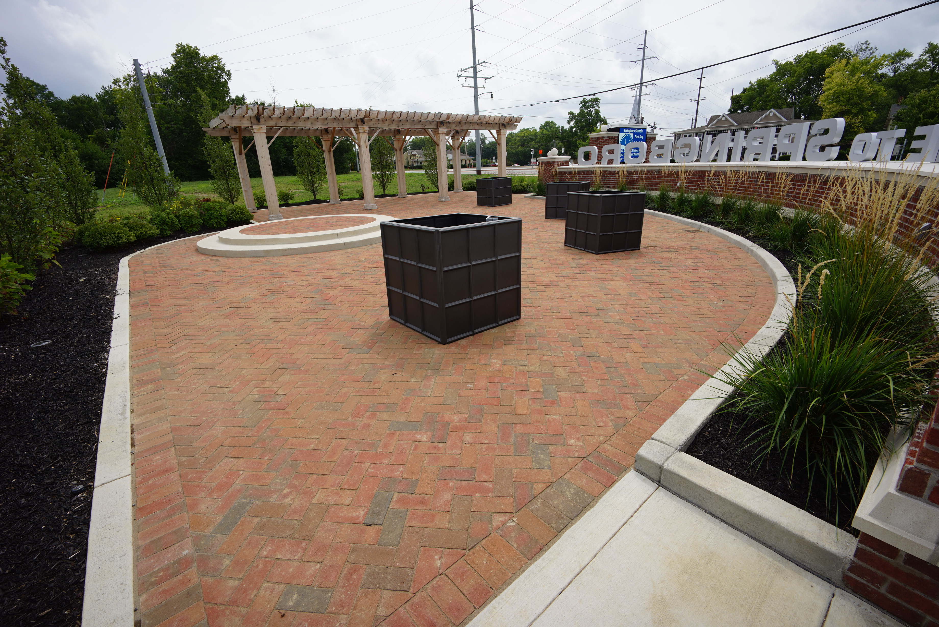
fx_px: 391
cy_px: 314
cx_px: 470
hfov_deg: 100.4
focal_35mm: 15
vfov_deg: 77.4
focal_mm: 15
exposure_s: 1/250
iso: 100
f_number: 9
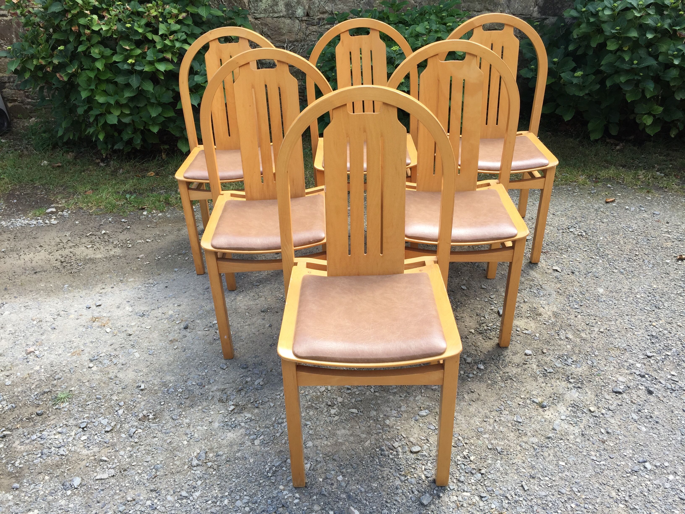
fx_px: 574
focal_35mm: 29
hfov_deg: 61.7
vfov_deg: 48.2
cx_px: 342
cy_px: 257
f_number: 2.2
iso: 32
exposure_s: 1/434
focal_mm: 4.15
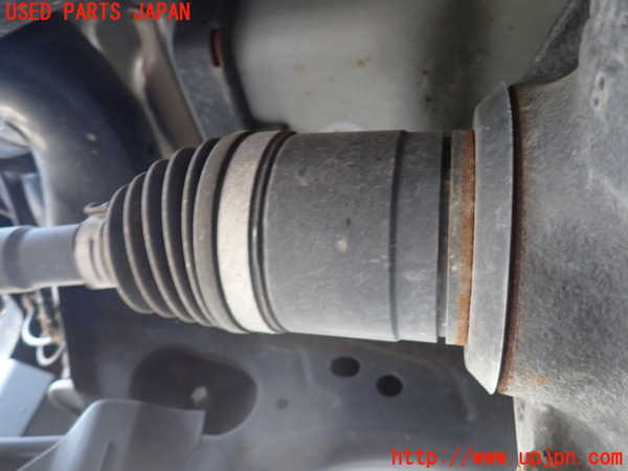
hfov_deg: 69.4
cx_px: 314
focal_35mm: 25
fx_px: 454
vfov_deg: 54.9
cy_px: 236
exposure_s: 1/30
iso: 250
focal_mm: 4.5
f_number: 2
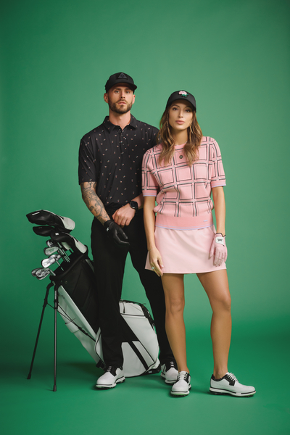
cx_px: 145
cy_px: 218
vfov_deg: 28.8
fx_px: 846
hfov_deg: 19.5
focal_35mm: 70
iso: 800
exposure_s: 1/160
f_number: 8
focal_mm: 70
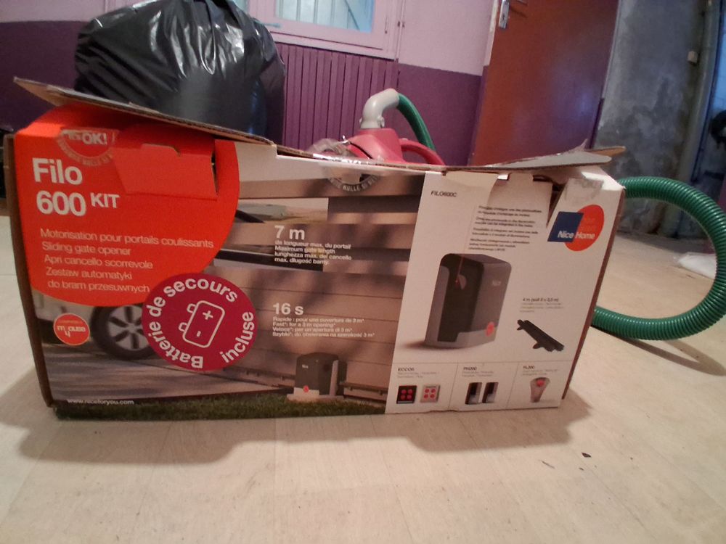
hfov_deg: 91.0
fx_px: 357
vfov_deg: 74.7
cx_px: 363
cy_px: 272
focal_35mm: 17
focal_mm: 1.4
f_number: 2.2
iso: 800
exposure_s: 1/25
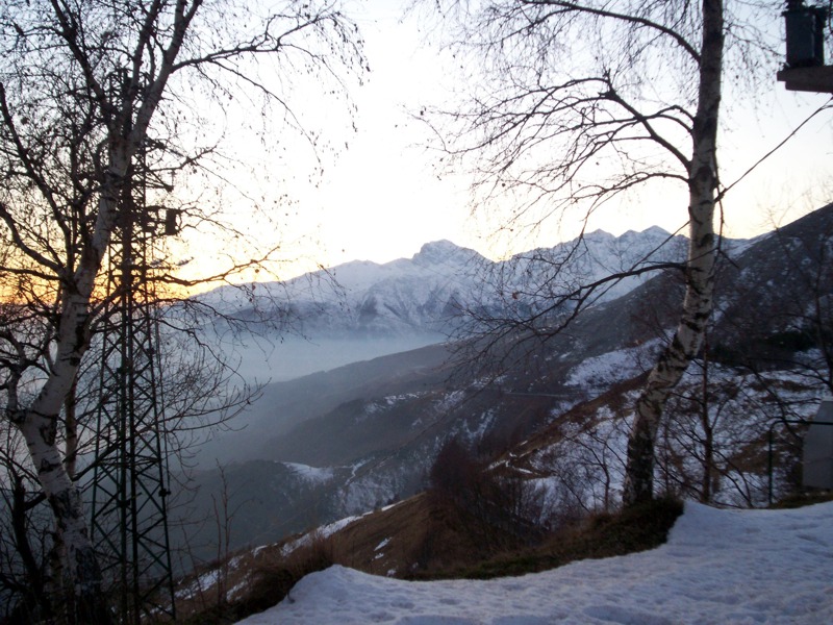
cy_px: 312
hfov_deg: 51.4
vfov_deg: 39.7
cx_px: 416
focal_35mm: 36
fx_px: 866
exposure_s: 1/64.2
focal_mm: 5.9
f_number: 4.5
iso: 100
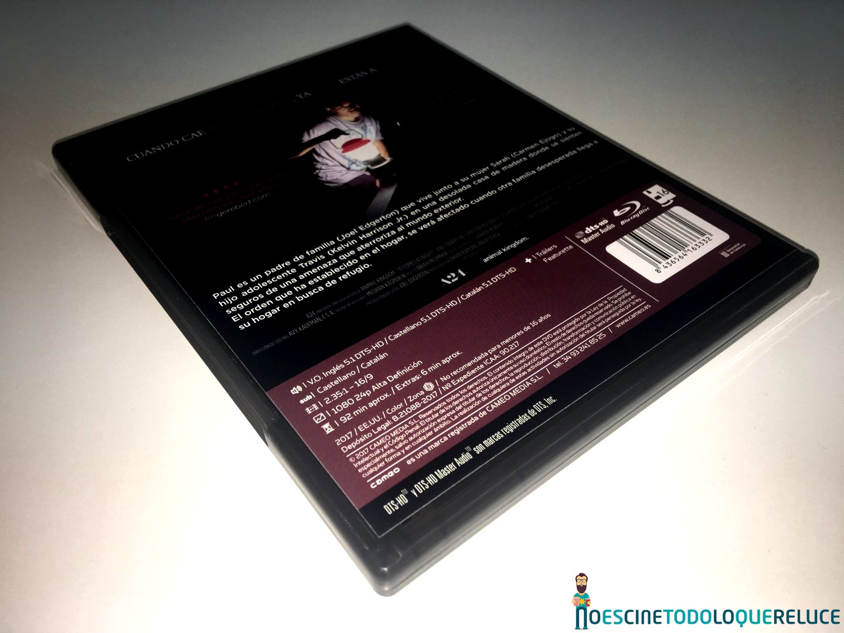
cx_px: 422
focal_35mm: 29
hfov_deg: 61.7
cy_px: 316
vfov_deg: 48.2
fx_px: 707
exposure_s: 1/147
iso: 25
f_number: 2.2
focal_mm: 4.15
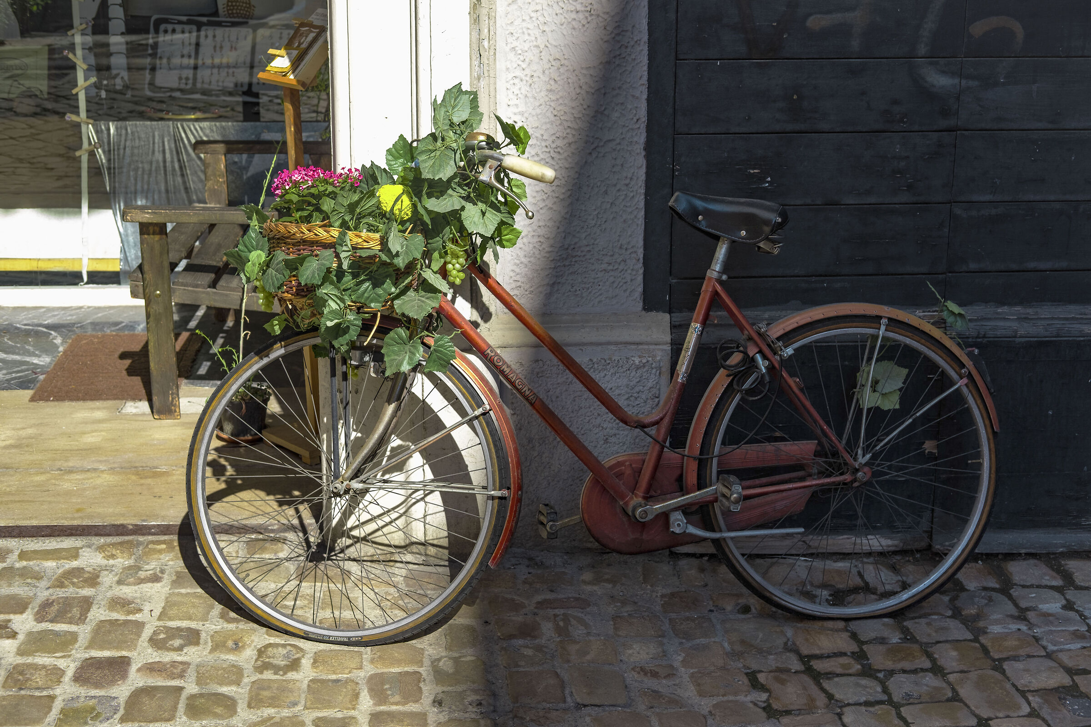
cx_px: 546
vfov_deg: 25.5
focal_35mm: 53
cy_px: 364
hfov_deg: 37.5
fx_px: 1606
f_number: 5.6
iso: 200
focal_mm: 35
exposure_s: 1/250
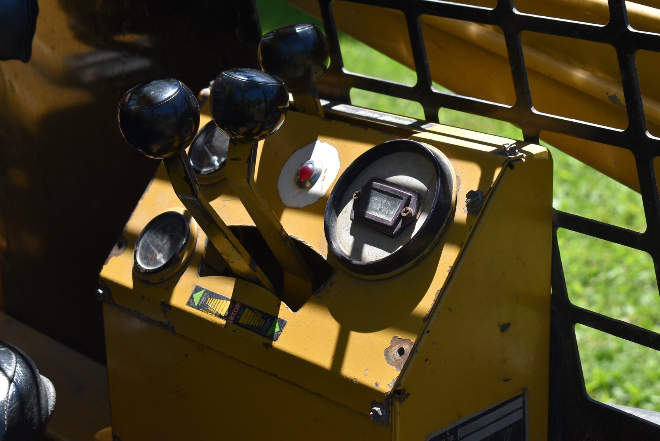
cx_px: 330
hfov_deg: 27.0
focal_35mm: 75
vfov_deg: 18.2
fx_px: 1376
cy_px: 220
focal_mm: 50
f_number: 8
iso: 200
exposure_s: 1/250
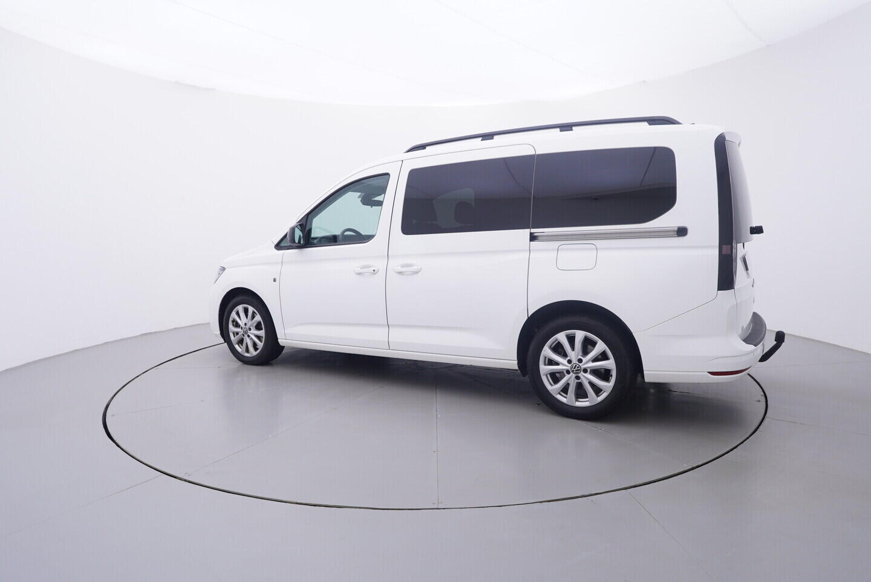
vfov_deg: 56.2
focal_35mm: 22
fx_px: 545
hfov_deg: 77.3
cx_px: 436
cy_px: 291
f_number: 5
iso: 200
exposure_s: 1/80
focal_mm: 15
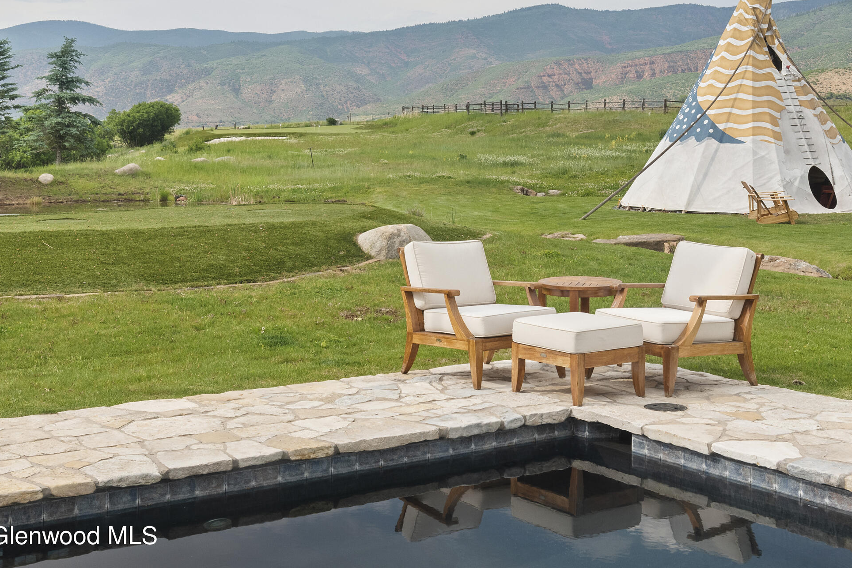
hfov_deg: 35.6
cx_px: 363
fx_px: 1326
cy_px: 127
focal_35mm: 56
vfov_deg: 23.9
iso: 640
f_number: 16
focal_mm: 36
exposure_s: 1/50
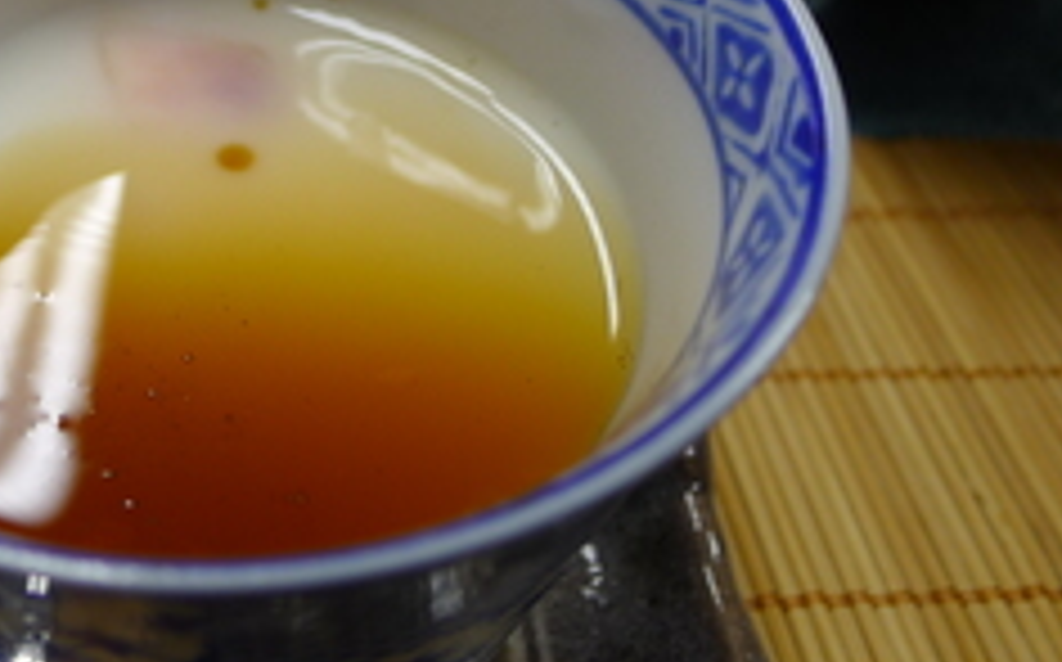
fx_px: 1272
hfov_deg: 43.1
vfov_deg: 28.9
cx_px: 202
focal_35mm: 44
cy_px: 198
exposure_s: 1/60
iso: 80
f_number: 2
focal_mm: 5.1
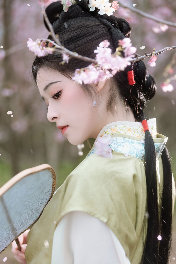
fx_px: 645
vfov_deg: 23.1
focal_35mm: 88
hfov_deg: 15.5
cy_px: 132
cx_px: 88
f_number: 2.8
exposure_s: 1/500
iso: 125
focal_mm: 88
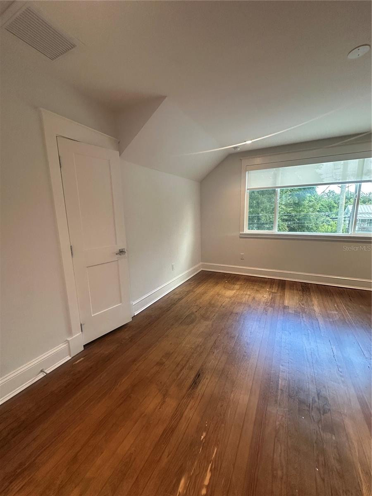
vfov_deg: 102.1
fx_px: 201
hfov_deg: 85.7
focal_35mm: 14
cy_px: 248
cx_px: 186
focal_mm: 2.22
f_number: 2.2
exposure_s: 1/120
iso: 160
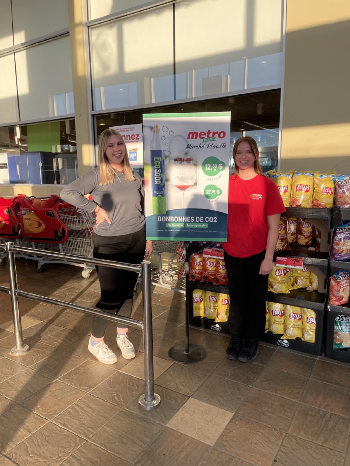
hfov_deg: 53.1
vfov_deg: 67.3
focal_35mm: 26
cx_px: 175
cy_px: 233
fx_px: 351
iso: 32
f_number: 1.6
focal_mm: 4.2
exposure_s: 1/491
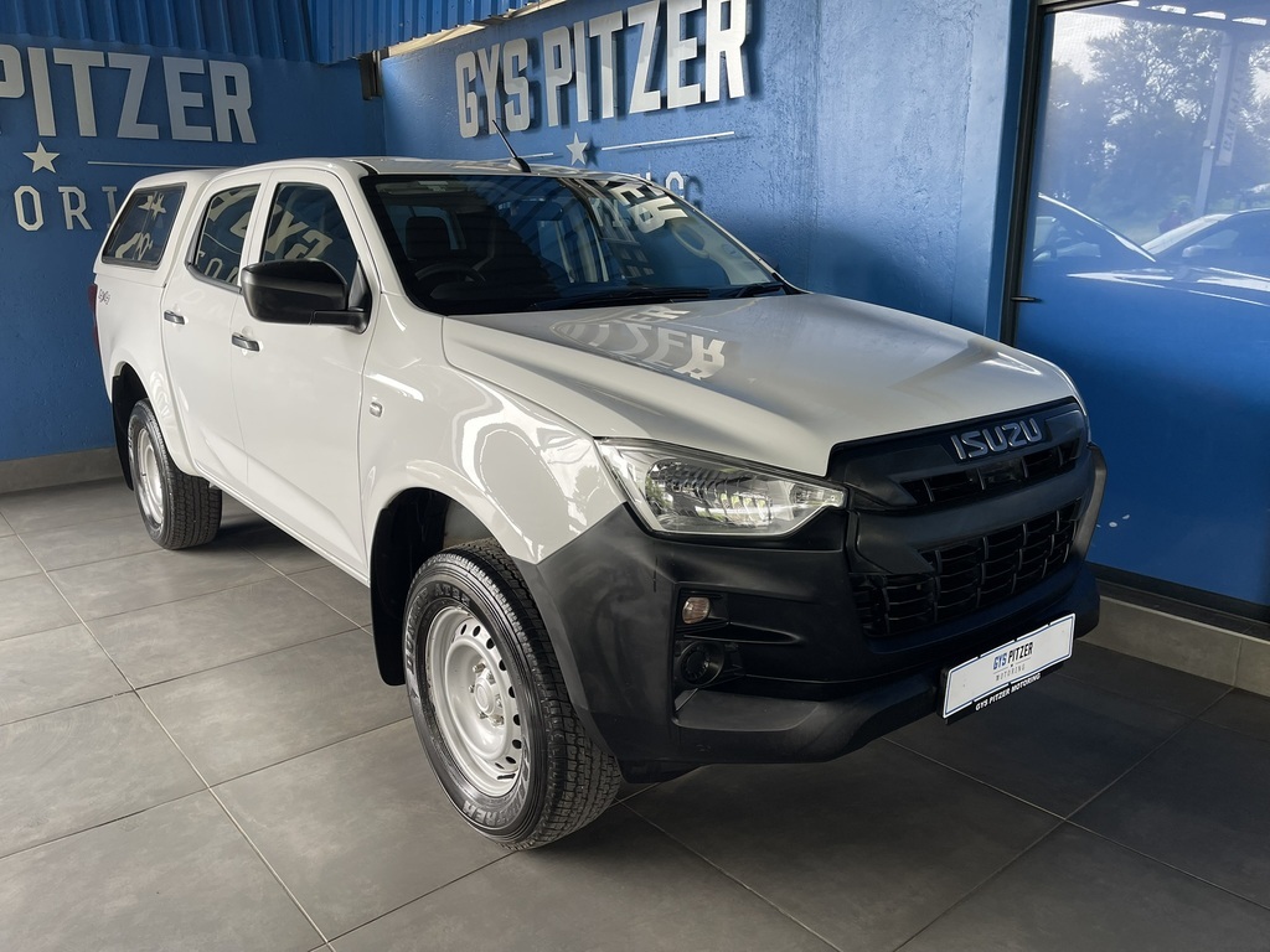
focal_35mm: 25
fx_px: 917
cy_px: 476
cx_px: 635
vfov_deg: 54.9
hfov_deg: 69.4
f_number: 1.6
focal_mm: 5.1
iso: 80
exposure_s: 1/100
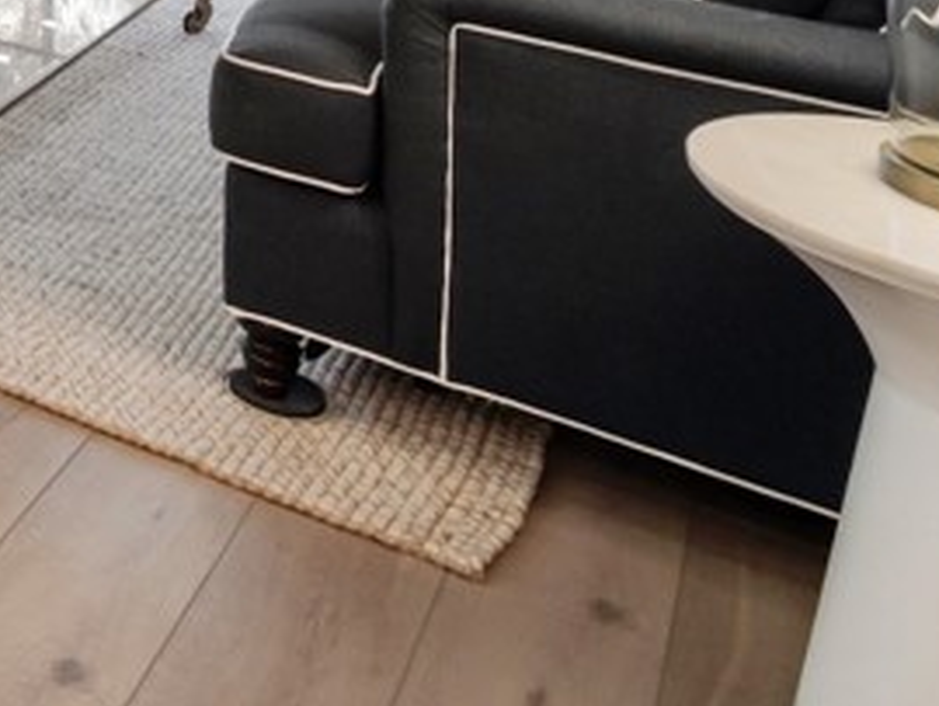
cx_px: -678
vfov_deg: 20.6
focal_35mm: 53
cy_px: -515
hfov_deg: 23.1
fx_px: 1439
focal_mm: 7
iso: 200
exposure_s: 1/8
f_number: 7.1
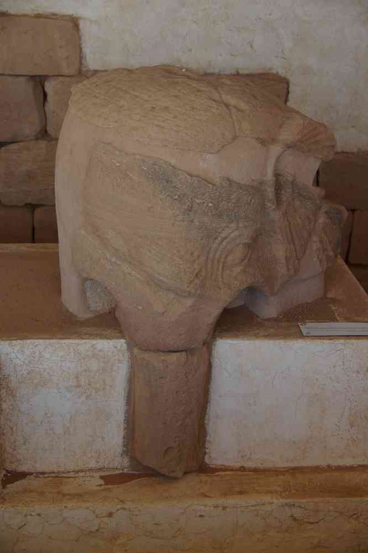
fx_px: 1075
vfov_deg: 28.9
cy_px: 276
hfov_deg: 19.4
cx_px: 184
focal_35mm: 70
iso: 100
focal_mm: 47.4
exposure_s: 1/60
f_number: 4.5
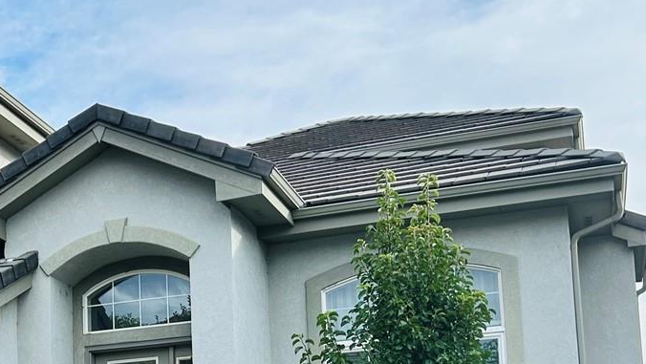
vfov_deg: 17.4
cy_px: 402
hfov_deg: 30.4
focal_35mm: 67
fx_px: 1148
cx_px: 95
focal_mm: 5.7
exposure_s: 1/2252
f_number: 1.5
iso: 50
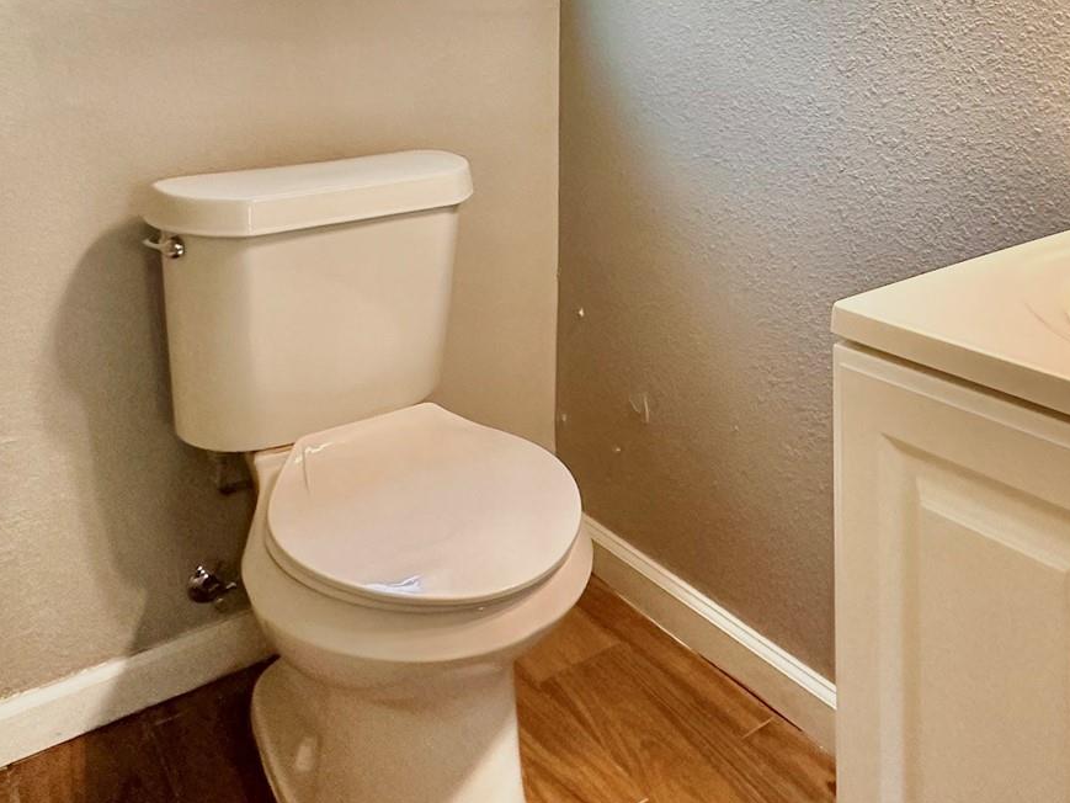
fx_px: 1020
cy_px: 17
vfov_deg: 38.6
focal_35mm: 33
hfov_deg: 53.1
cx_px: 788
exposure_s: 1/120
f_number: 2.2
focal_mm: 2.22
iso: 320
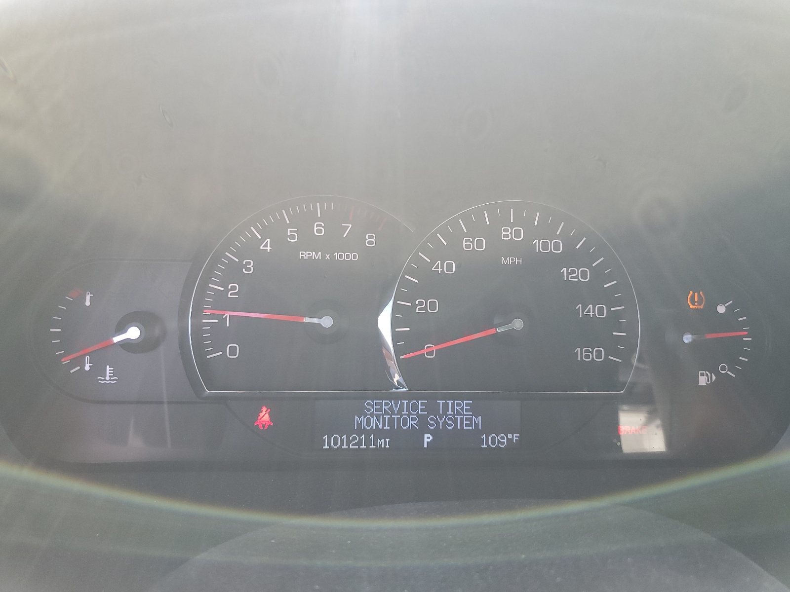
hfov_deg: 67.3
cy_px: 296
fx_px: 593
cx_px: 395
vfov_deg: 53.1
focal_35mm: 26
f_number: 1.5
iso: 58
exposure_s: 1/120
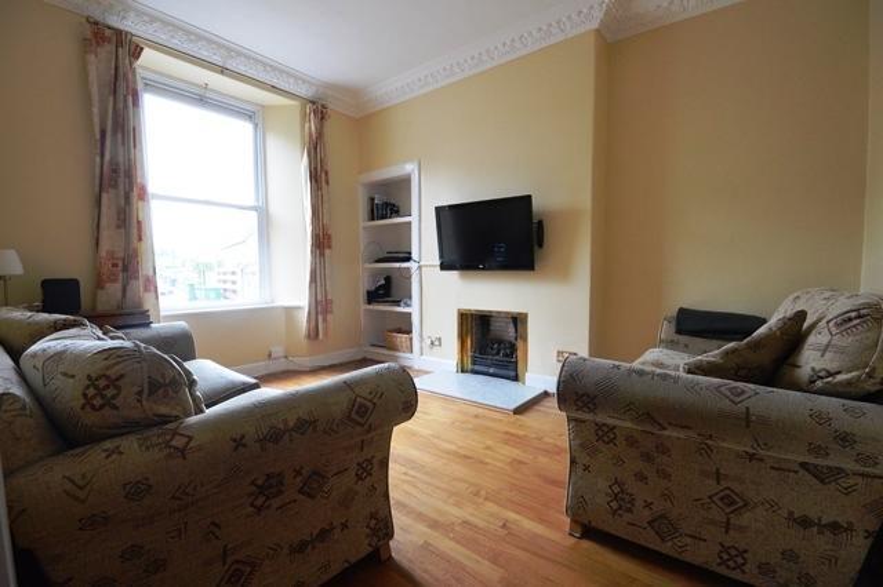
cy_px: 294
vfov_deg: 77.3
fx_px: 368
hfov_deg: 100.4
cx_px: 442
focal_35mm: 15
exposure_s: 1/4
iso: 800
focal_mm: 10
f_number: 11
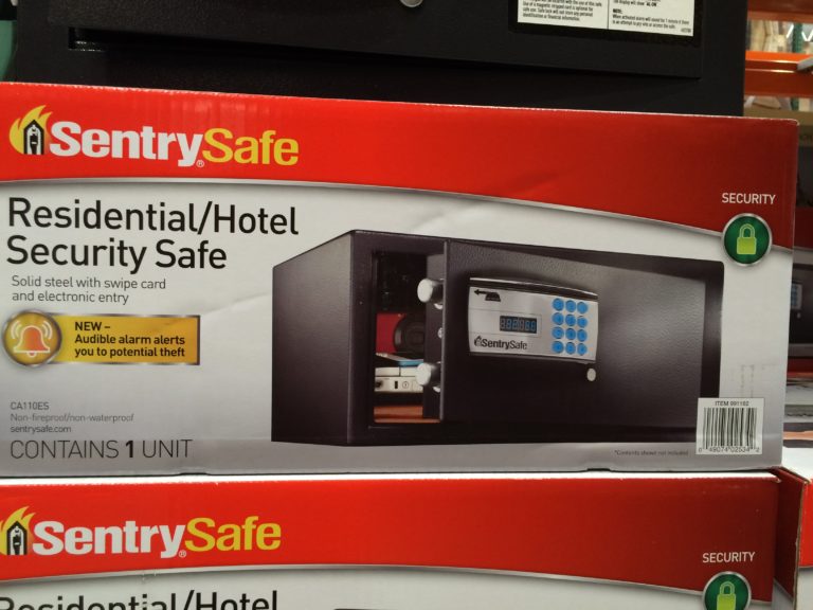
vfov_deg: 48.2
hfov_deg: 61.7
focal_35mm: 29
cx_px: 406
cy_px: 305
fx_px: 681
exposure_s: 1/30
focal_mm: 4.15
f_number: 2.2
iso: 100
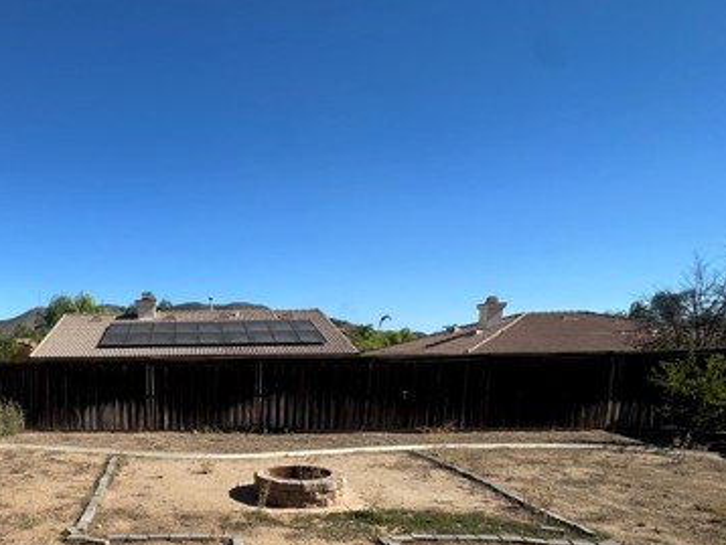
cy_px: 436
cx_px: 156
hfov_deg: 63.9
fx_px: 525
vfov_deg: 51.5
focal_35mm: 25
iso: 50
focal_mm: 2.22
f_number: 2.2
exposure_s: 1/1795
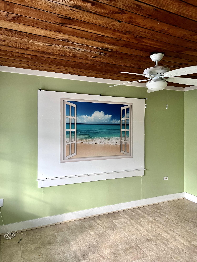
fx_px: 197
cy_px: 131
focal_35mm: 26
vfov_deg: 67.3
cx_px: 98
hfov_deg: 53.1
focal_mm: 5.7
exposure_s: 1/60
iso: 160
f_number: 1.5
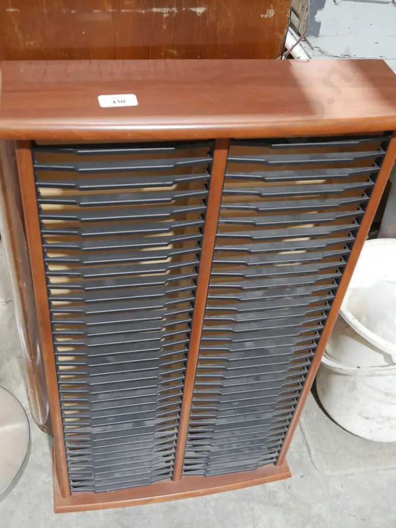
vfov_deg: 46.8
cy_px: 264
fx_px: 610
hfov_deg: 36.0
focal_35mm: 40
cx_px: 198
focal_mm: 20
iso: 2500
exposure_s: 1/60
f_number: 4.5
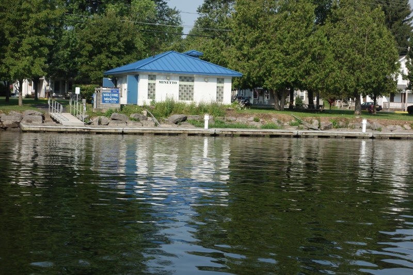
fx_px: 849
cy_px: 138
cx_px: 206
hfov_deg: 27.3
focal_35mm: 74
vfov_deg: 18.4
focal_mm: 27.54
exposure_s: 1/500
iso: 125
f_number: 5.6
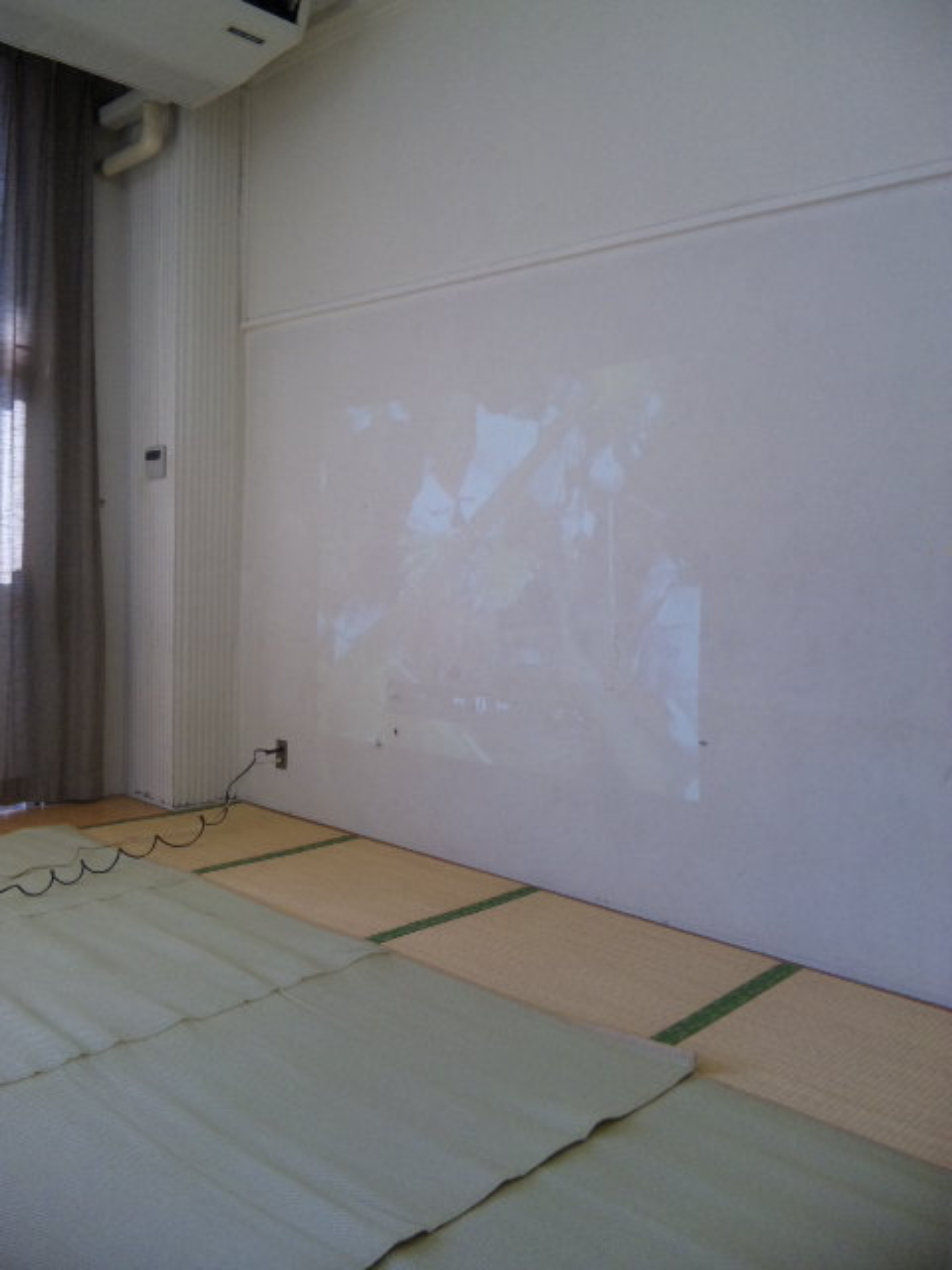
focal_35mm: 29
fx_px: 1063
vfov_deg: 61.7
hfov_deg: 48.2
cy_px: 635
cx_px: 476
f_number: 2.8
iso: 100
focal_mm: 4.82
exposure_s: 1/140
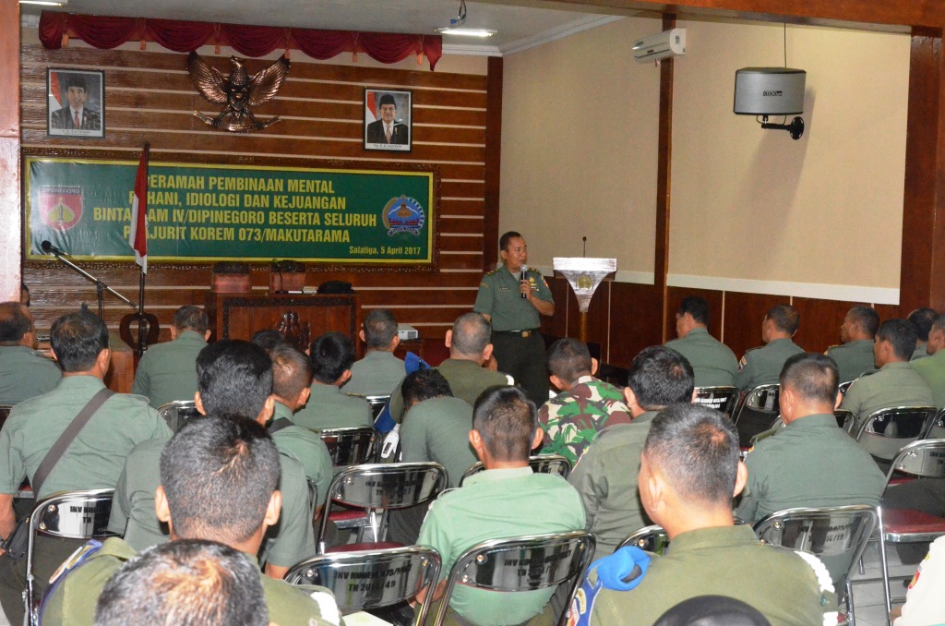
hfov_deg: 43.7
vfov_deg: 29.7
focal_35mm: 45
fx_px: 1179
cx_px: 472
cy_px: 313
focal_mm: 30
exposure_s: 1/60
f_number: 8
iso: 6400
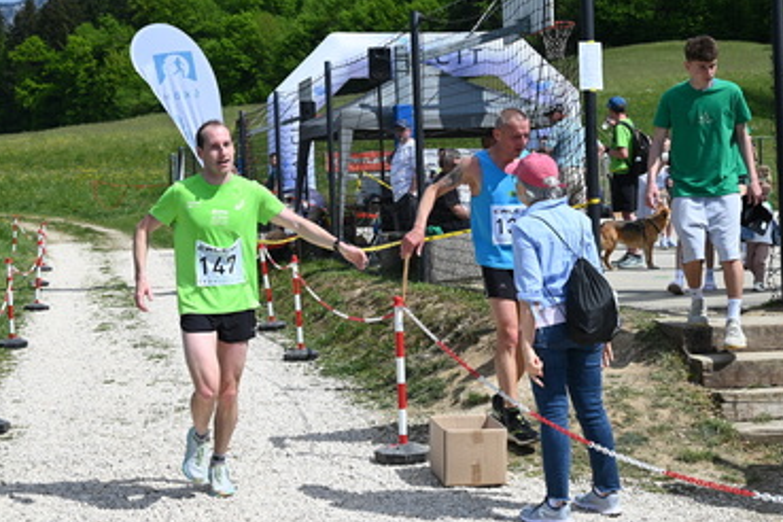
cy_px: 210
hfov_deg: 32.9
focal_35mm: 61
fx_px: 1327
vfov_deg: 22.2
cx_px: 376
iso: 100
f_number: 7.1
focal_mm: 50
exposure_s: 1/400
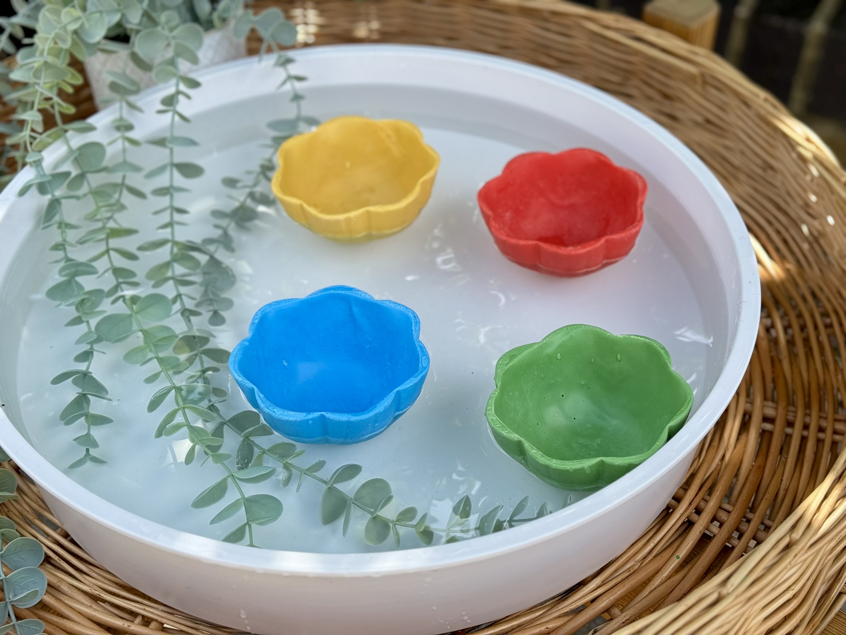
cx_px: 423
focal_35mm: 48
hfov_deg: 39.7
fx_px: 1173
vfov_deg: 30.3
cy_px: 318
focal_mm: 6.76
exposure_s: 1/913
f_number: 1.78
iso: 64
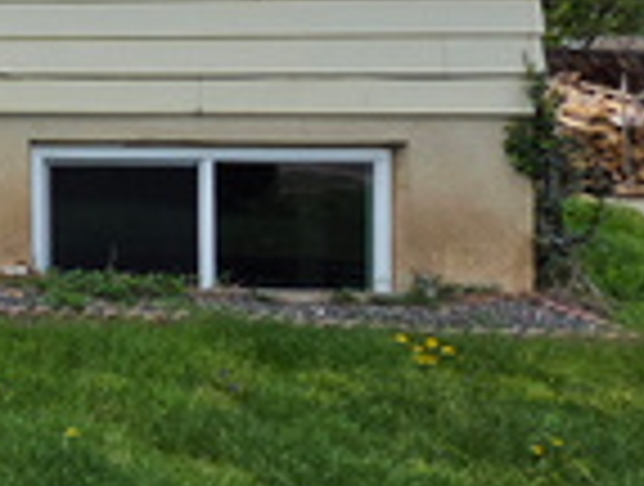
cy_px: 45
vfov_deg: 24.6
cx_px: -482
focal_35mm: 58
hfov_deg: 22.1
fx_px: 1082
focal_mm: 2.2
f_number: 1.9
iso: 40
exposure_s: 1/1641
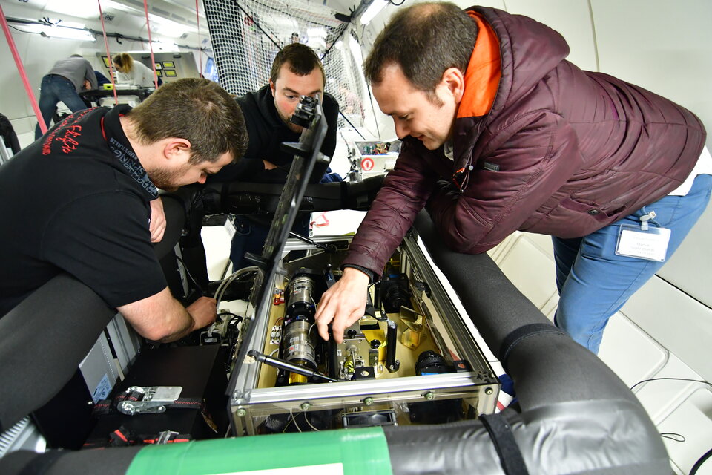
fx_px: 386
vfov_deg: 63.2
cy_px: 238
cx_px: 356
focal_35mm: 20
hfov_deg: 85.4
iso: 2500
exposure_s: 1/160
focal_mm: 13
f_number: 2.8
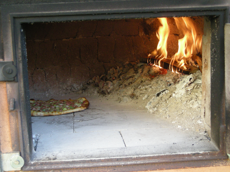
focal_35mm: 76
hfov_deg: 25.7
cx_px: 115
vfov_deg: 19.4
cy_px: 86
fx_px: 505
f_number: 3.9
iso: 235
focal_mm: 12.3
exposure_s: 1/48.5
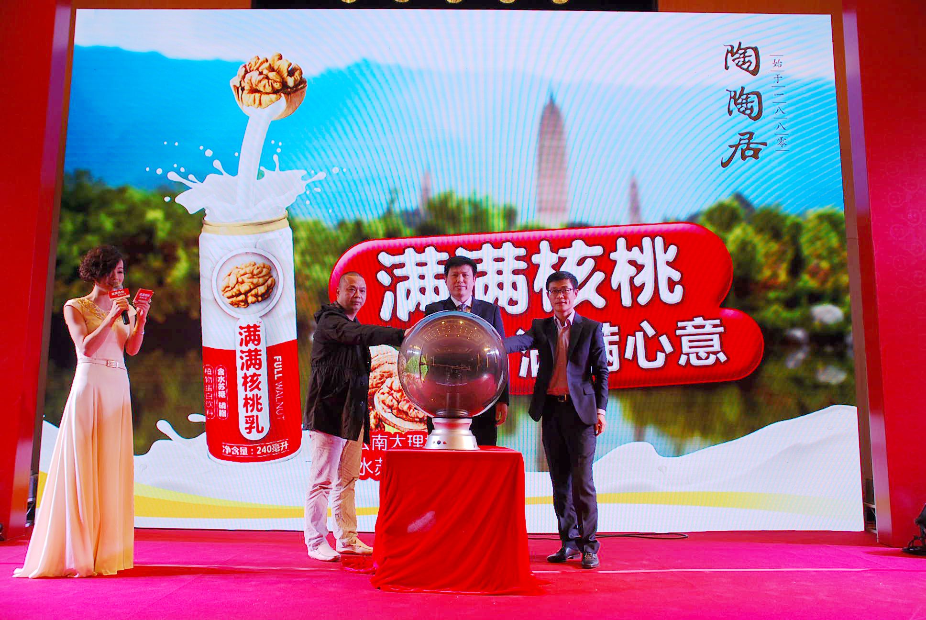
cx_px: 463
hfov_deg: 61.9
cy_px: 310
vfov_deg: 43.7
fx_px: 773
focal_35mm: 30
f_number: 3.8
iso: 200
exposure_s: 1/50
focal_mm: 20
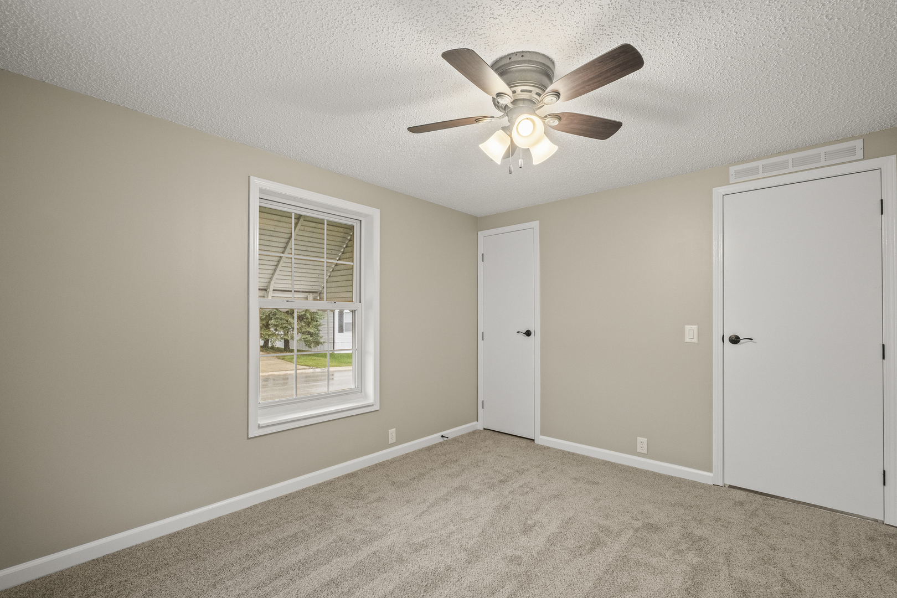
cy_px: 299
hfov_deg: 100.4
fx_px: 374
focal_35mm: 15
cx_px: 448
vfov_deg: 77.3
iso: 400
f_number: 8
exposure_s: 1/3
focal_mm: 10
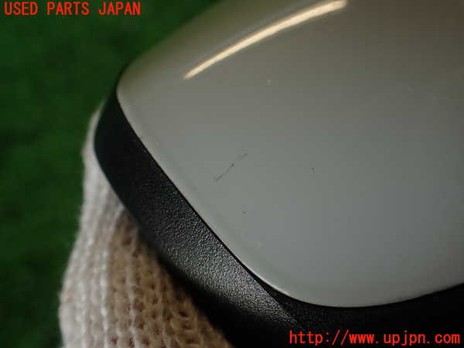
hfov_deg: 56.8
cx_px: 232
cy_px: 174
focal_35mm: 32
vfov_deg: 44.2
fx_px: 429
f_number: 2.4
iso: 100
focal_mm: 5.79
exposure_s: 1/100
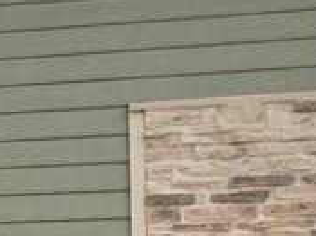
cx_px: -451
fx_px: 1496
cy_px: 386
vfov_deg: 8.8
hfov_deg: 10.4
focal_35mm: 164
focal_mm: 3.99
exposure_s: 1/1842
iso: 20
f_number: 1.8
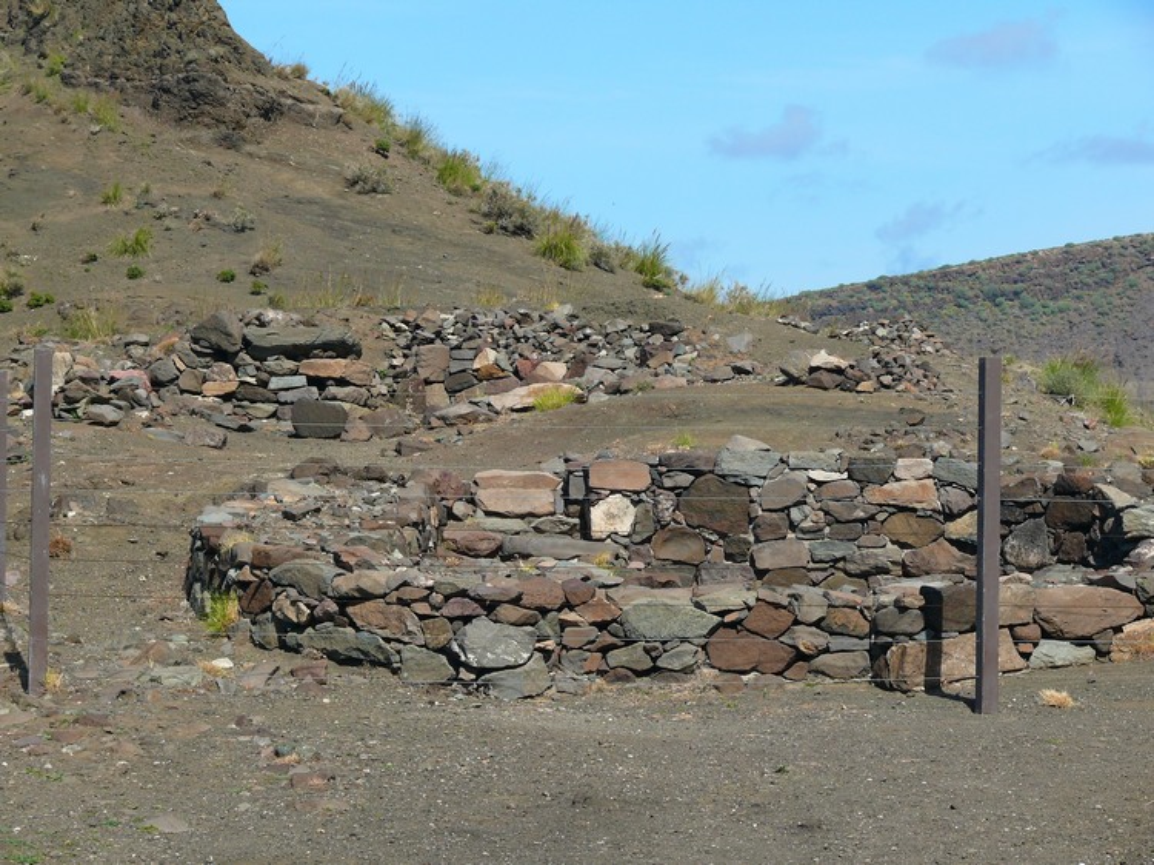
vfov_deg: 11.2
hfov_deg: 14.9
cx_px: 577
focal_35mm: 132
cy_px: 432
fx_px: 4399
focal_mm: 27.9
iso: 100
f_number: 5.6
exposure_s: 1/200
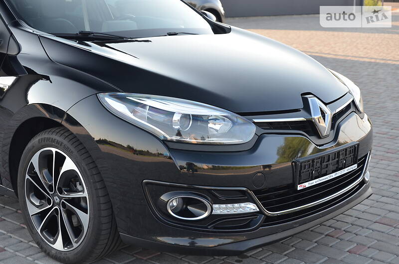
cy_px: 132
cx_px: 200
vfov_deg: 22.5
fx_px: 664
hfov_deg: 33.5
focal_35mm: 60
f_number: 5
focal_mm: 40
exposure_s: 1/100
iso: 400
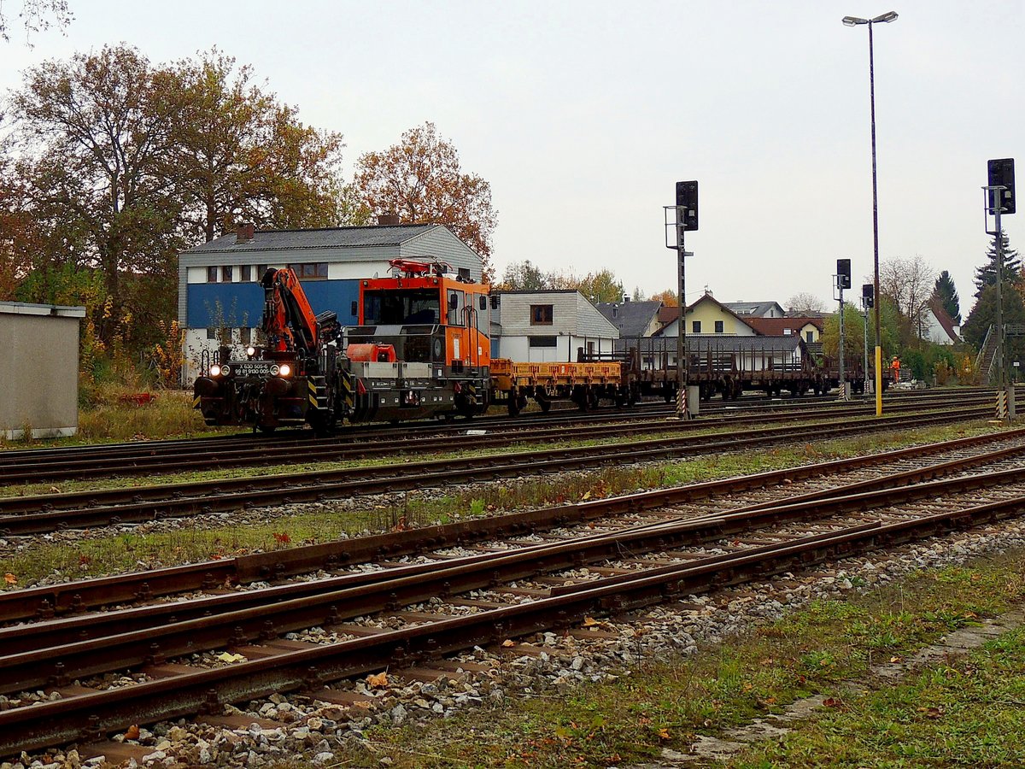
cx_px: 512
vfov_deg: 36.0
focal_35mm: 40
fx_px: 1184
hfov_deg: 46.8
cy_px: 384
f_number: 3.3
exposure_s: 1/200
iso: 100
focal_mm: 7.1
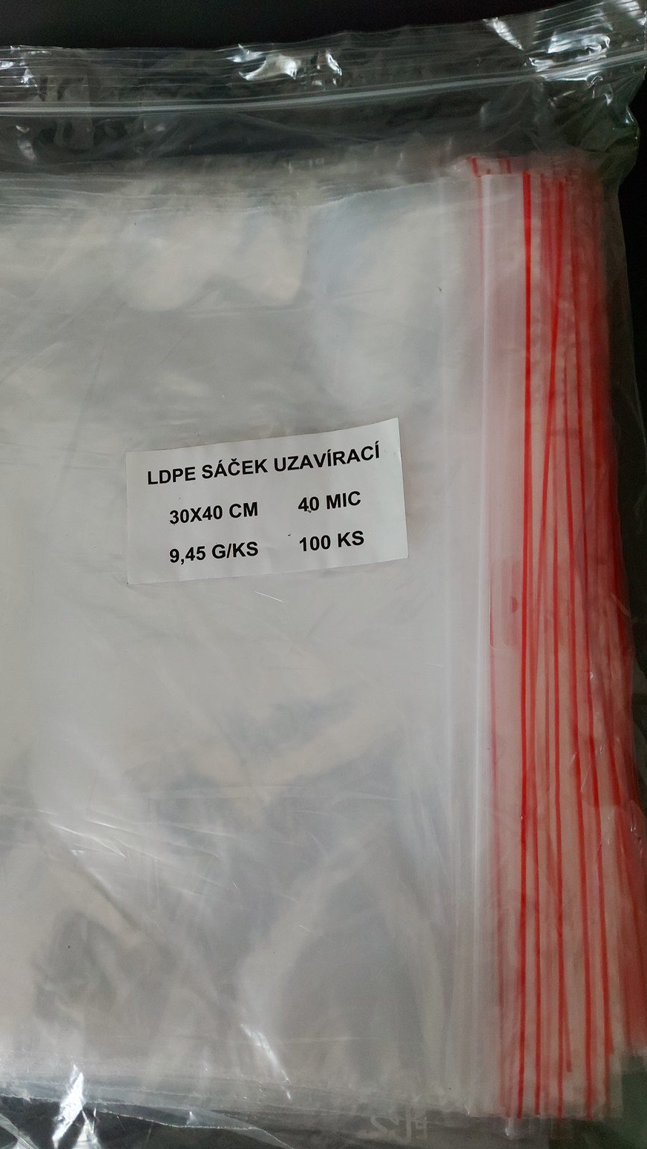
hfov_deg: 42.7
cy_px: 587
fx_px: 823
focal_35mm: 27
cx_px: 257
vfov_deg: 69.8
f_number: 1.8
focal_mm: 5.23
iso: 250
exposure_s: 1/50
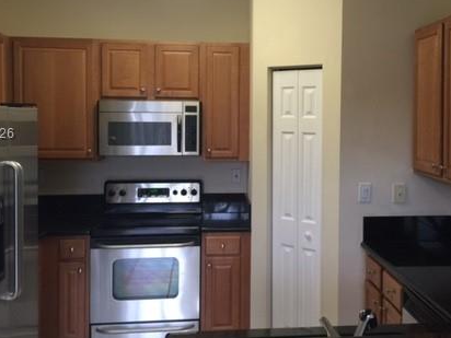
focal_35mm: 45
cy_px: 135
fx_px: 586
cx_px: 292
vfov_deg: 32.1
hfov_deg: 41.6
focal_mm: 4.15
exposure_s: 1/30
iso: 40
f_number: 2.2
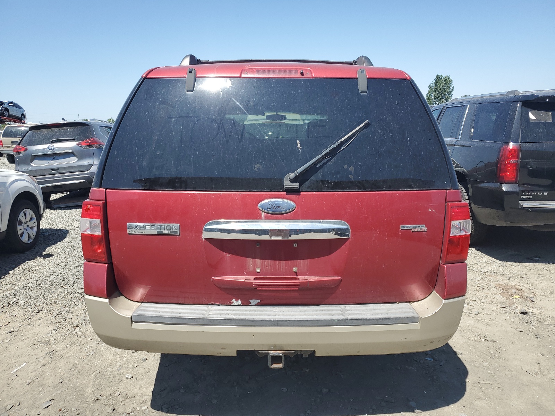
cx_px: 278
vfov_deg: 53.1
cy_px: 208
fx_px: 417
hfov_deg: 67.3
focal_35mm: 26
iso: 50
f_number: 1.5
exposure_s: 1/2000
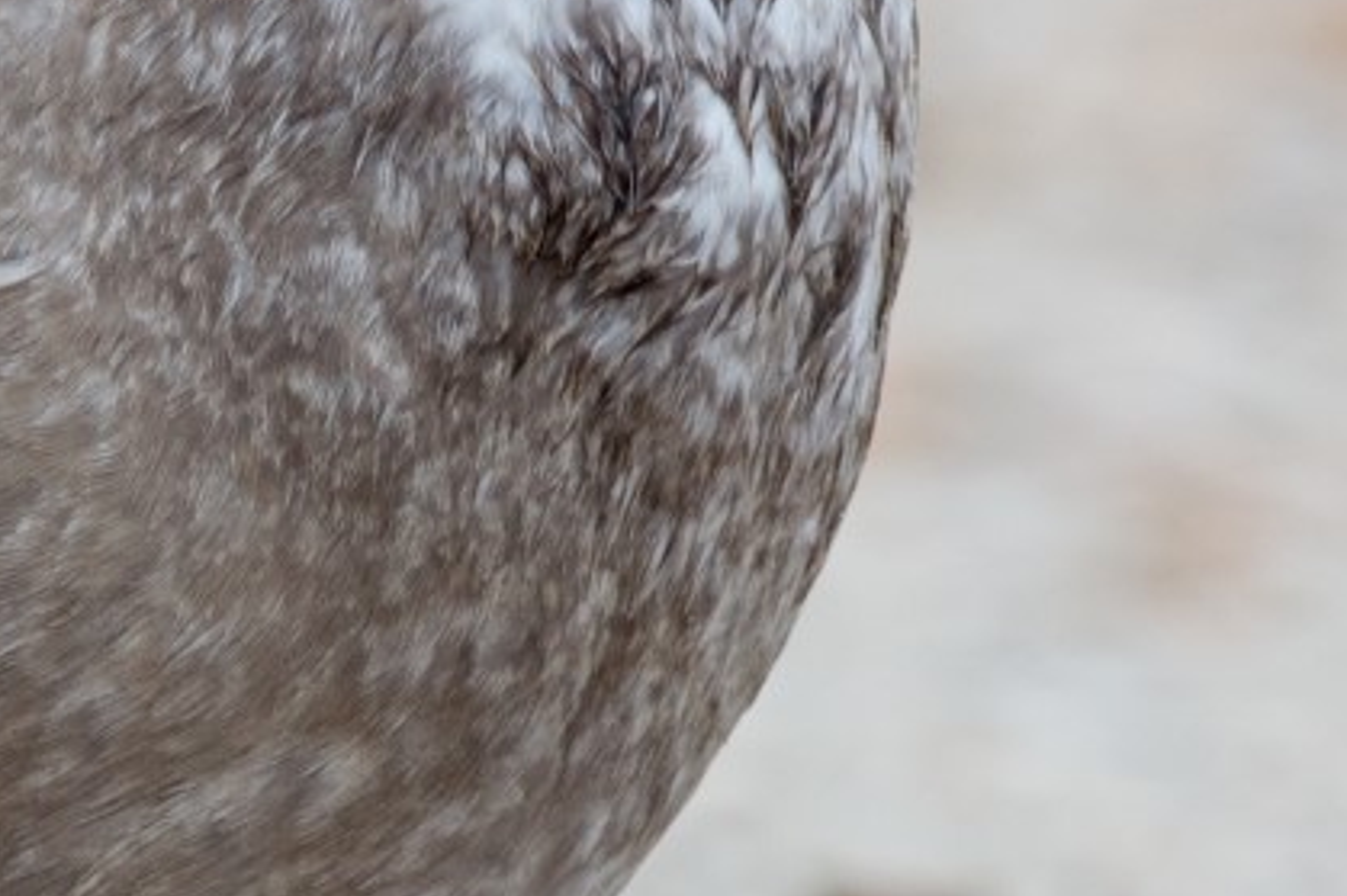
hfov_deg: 0.8
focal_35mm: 2438
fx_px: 91181
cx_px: -260
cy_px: 710
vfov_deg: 0.6
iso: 320
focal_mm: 420
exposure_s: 1/800
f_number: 6
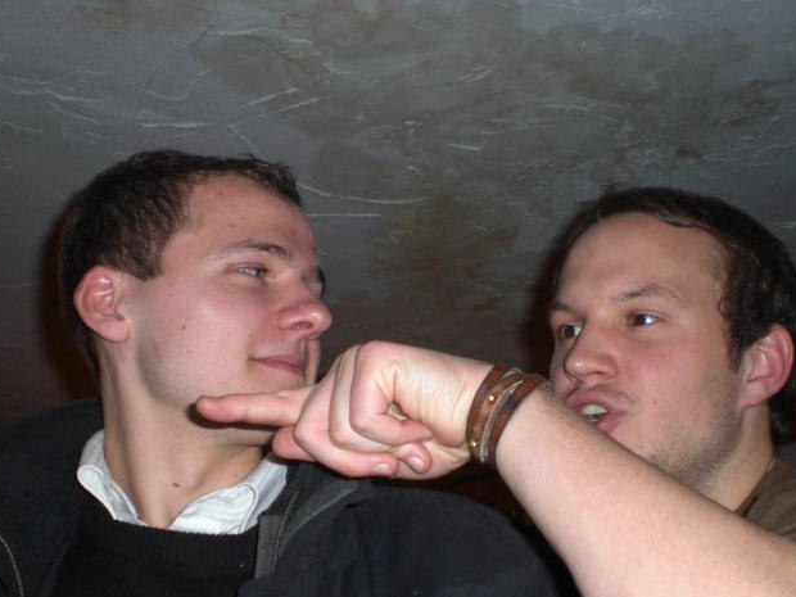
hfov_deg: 38.9
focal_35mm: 49
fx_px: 1127
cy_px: 375
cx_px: 371
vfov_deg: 29.6
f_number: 3.1
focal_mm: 6.3
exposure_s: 1/60
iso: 200
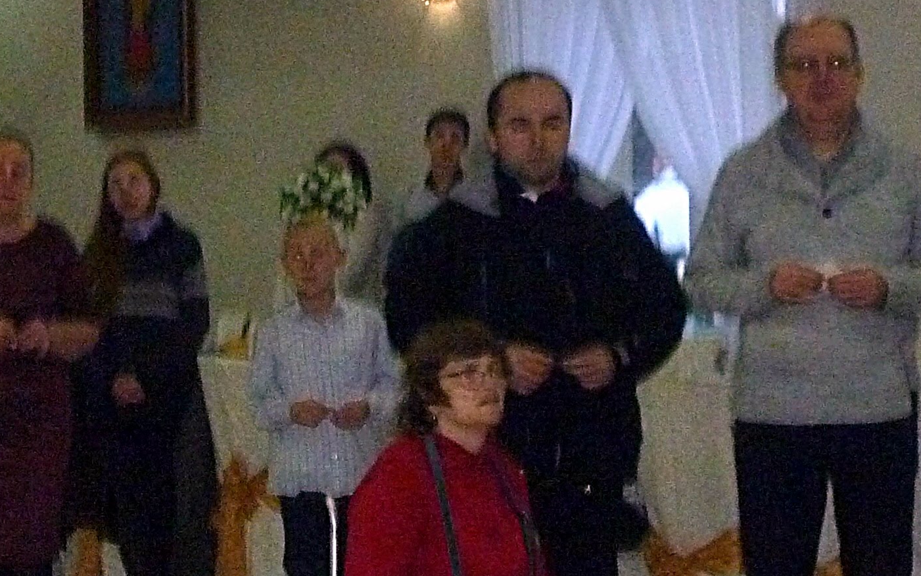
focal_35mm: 118
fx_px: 2962
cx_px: 108
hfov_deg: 17.4
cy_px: 363
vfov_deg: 11.1
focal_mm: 6.8
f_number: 4
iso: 500
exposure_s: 1/60
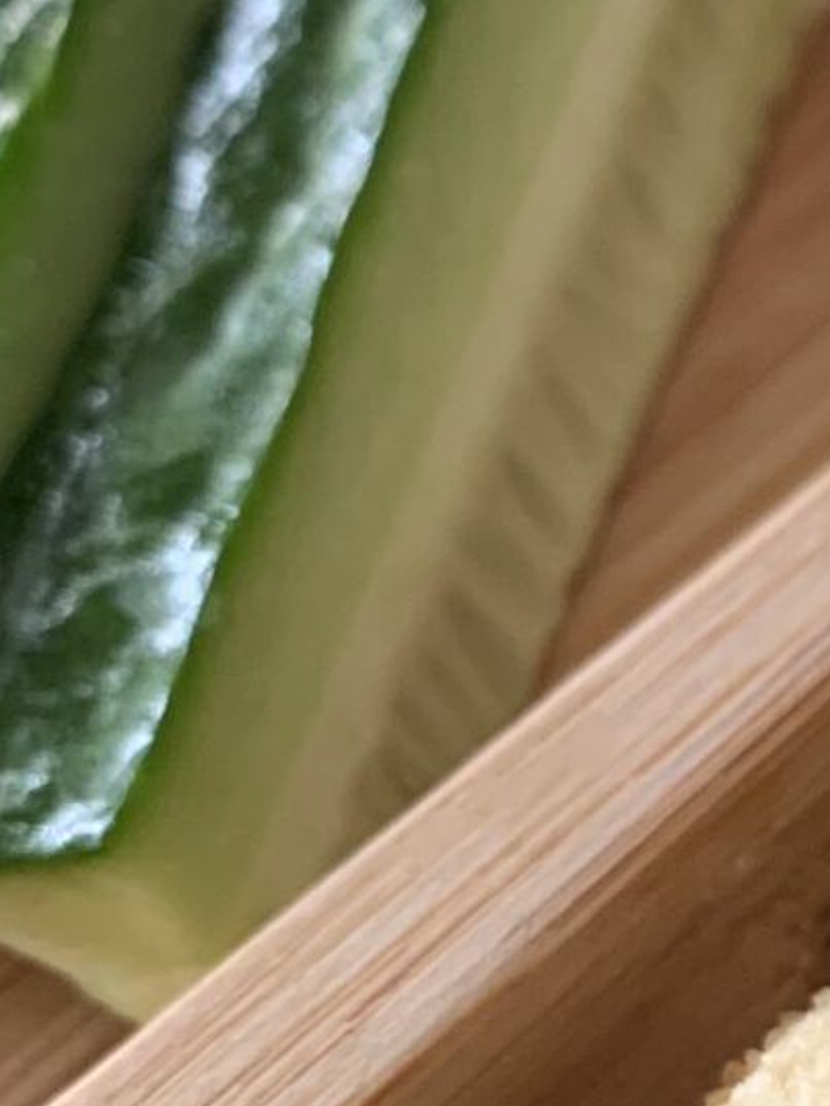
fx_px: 3963
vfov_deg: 15.8
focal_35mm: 124
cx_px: 1631
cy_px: 888
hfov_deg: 10.9
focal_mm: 4.25
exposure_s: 1/60
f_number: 1.8
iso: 125
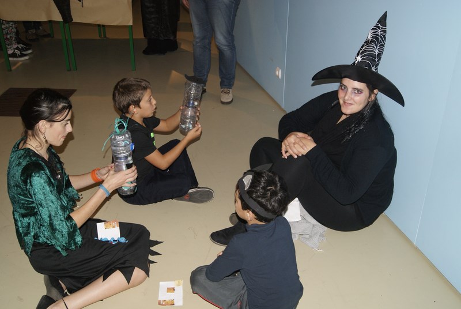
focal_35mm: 36
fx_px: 462
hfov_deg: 53.1
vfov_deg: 37.0
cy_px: 154
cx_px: 230
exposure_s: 1/60
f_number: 5.6
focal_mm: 24
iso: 400
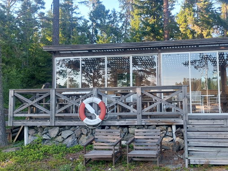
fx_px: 277
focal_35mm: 42
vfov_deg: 34.3
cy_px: 81
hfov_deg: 44.5
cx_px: 141
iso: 40
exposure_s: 1/100
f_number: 1.8
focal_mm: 5.23
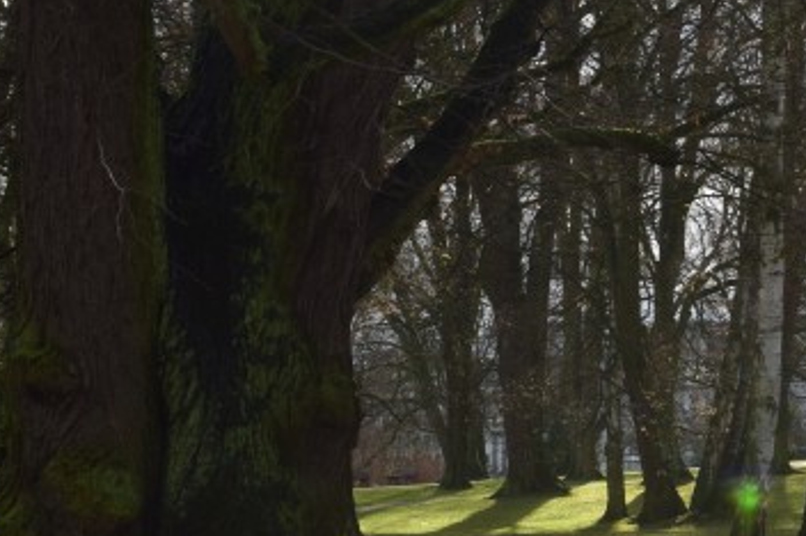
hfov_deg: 14.9
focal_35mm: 135
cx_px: 774
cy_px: 110
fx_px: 3030
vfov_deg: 10.1
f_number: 10
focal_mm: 31
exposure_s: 1/200
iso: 400
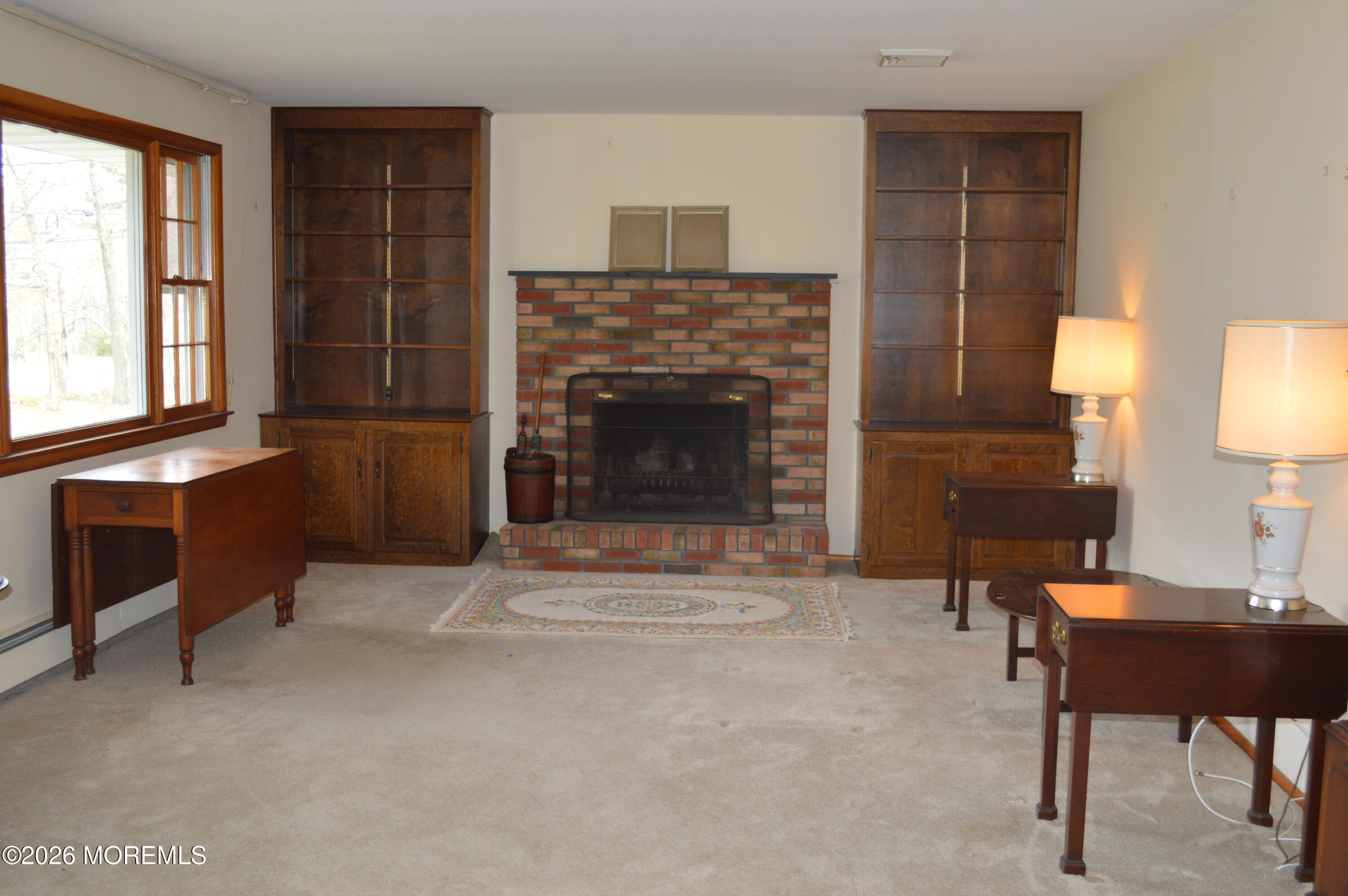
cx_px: 674
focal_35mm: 36
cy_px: 448
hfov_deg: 53.2
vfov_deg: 36.8
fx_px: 1347
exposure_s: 1/80
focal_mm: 24
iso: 400
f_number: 4
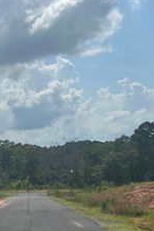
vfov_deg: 33.4
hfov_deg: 22.5
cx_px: 52
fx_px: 385
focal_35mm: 60
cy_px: 106
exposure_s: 1/16393
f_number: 1.5
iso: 50
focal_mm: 5.7
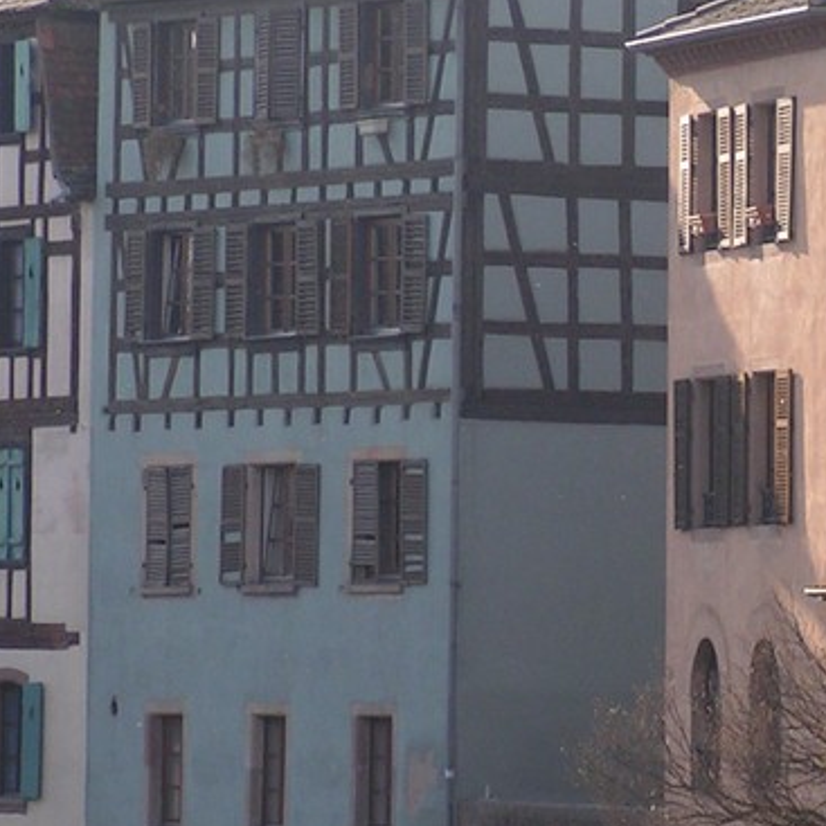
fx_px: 10880
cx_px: 702
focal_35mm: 403
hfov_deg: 4.3
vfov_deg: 4.3
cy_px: 526
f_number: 4.5
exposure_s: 1/200
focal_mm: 24
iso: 50
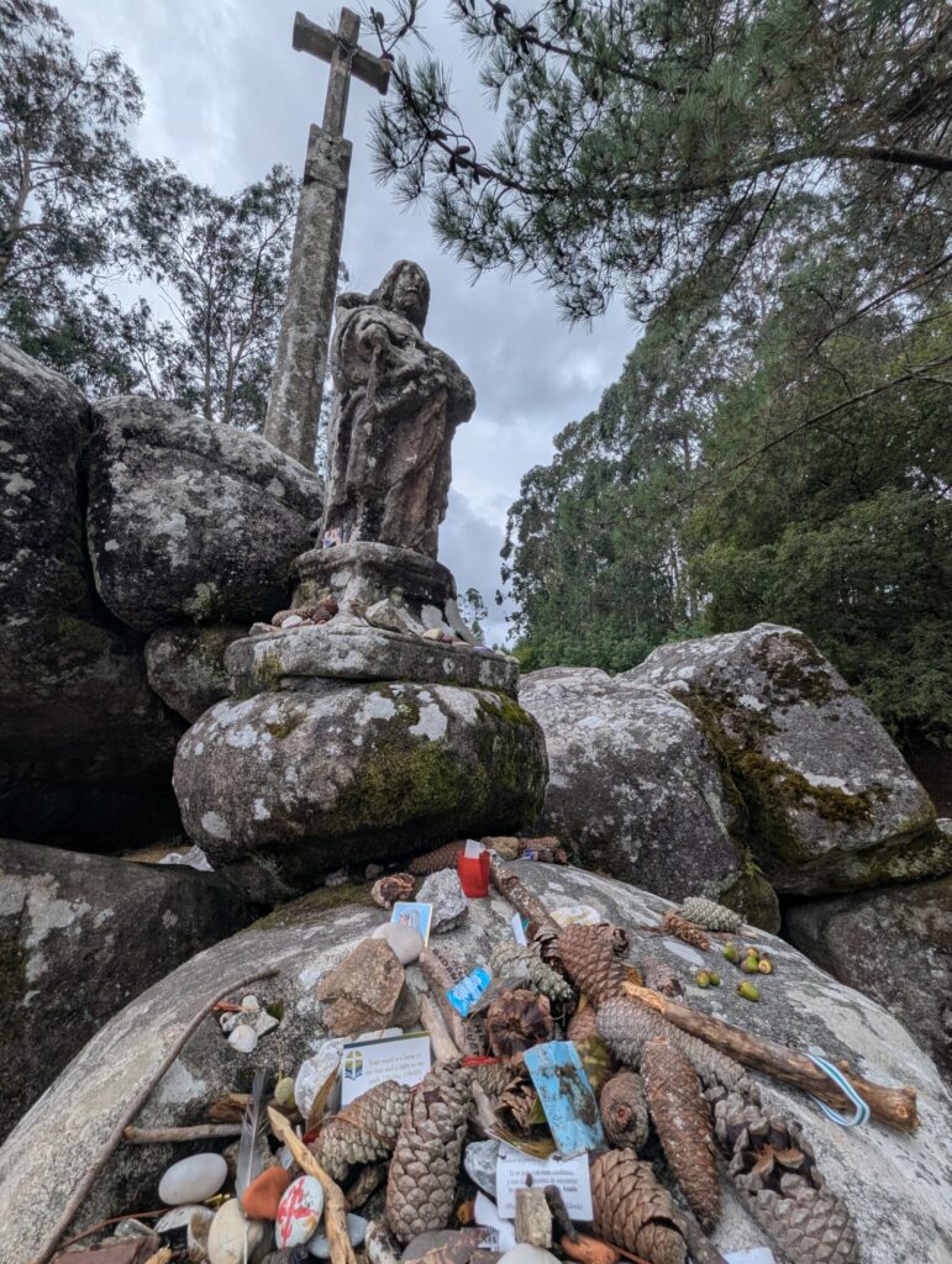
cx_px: 476
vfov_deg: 106.1
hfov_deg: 90.1
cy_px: 632
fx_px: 476
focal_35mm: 13
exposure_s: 1/2083
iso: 40
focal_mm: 1.95
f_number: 2.2
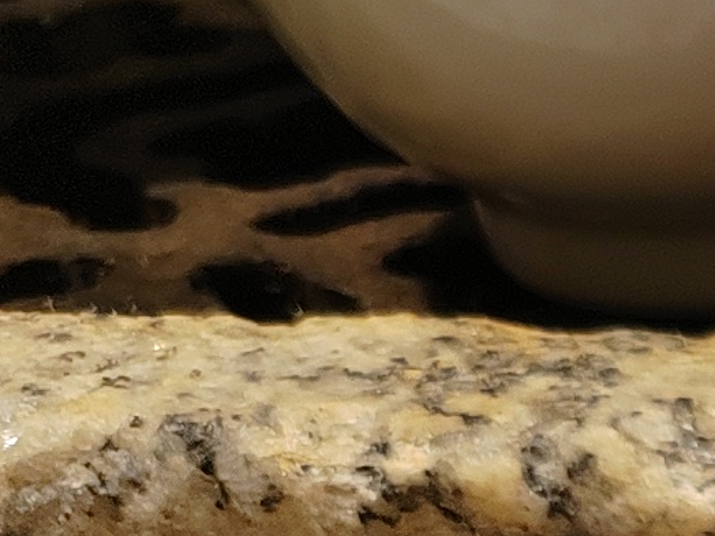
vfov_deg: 6.9
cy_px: 1772
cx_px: 2051
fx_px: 3883
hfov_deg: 8.9
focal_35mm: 188
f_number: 1.8
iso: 250
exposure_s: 1/100
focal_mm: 6.14
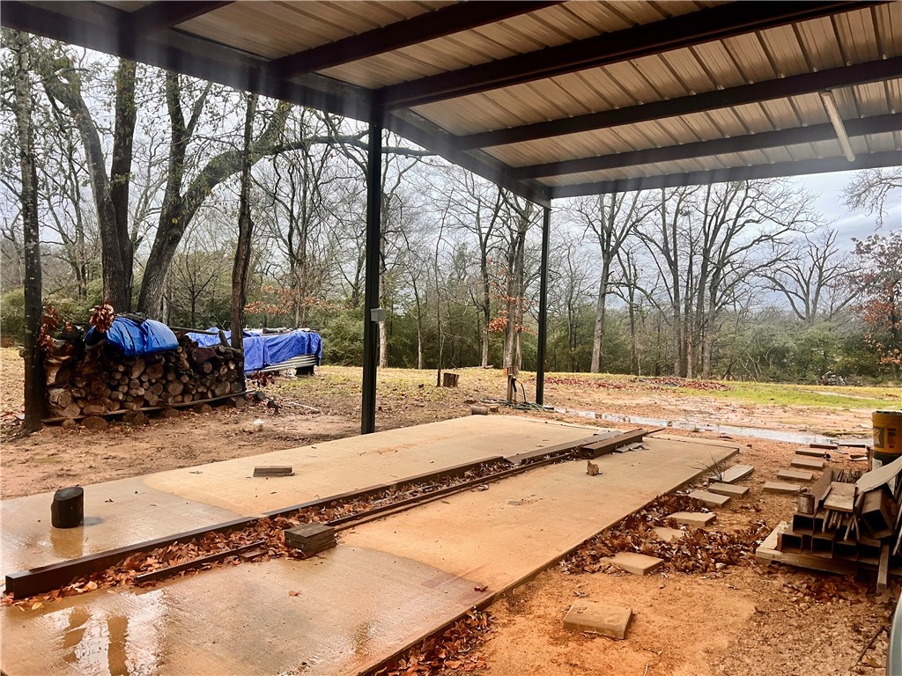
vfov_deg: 53.1
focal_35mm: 26
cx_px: 451
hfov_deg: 67.3
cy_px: 338
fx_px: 677
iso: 160
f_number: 1.5
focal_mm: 5.7
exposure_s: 1/60
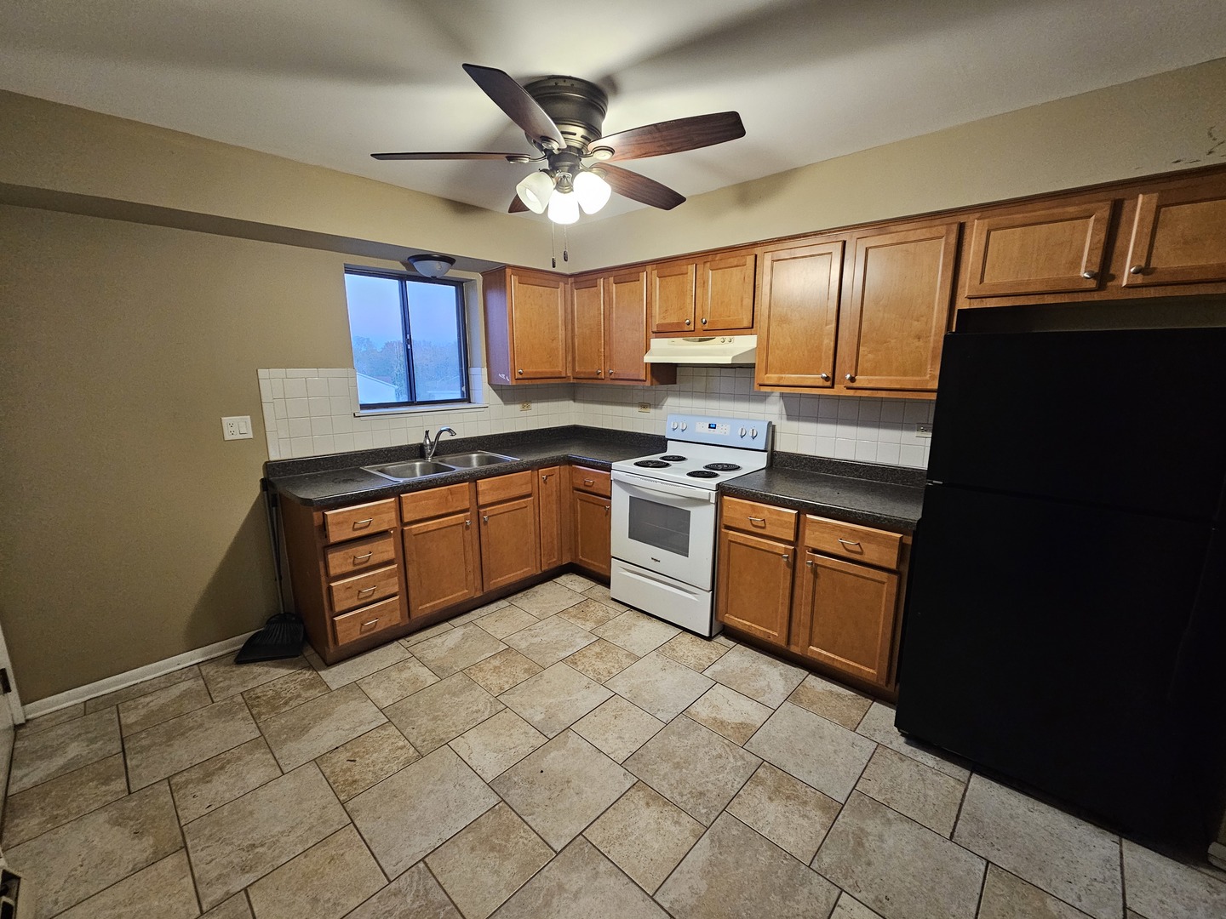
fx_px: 460
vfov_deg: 89.9
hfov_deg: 106.2
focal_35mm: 13
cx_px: 613
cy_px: 460
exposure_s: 1/30
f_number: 2.2
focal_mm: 2.2
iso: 400
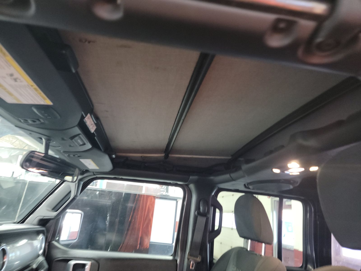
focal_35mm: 24
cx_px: 180
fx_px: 250
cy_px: 136
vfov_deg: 56.8
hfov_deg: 71.6
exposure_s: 1/14
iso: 998
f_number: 1.8
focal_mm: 6.7
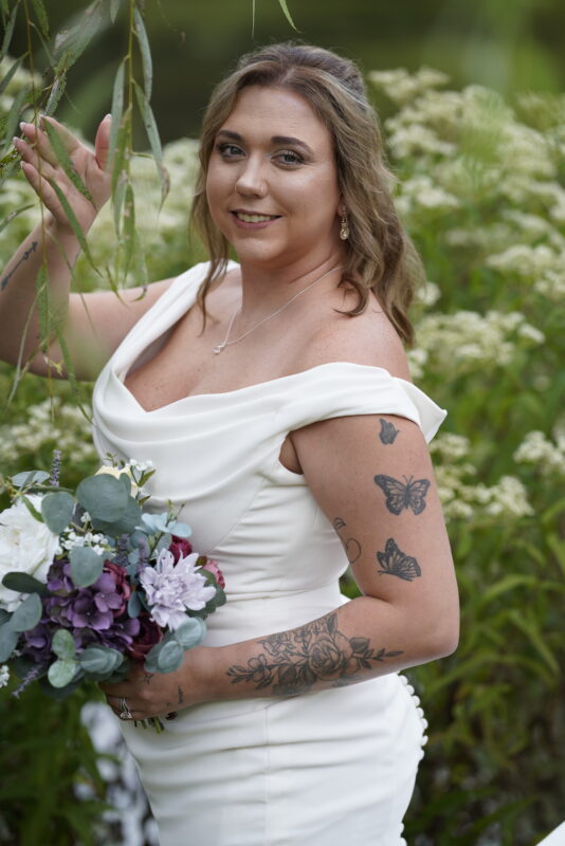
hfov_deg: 10.2
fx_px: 3175
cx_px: 282
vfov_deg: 15.2
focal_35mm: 135
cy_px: 423
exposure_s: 1/500
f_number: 2.5
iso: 100
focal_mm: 135
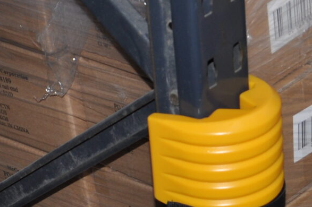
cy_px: 314
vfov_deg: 8.5
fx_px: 1359
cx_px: 232
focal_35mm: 157
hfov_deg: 13.1
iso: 200
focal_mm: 24
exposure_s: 1/30
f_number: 5.6
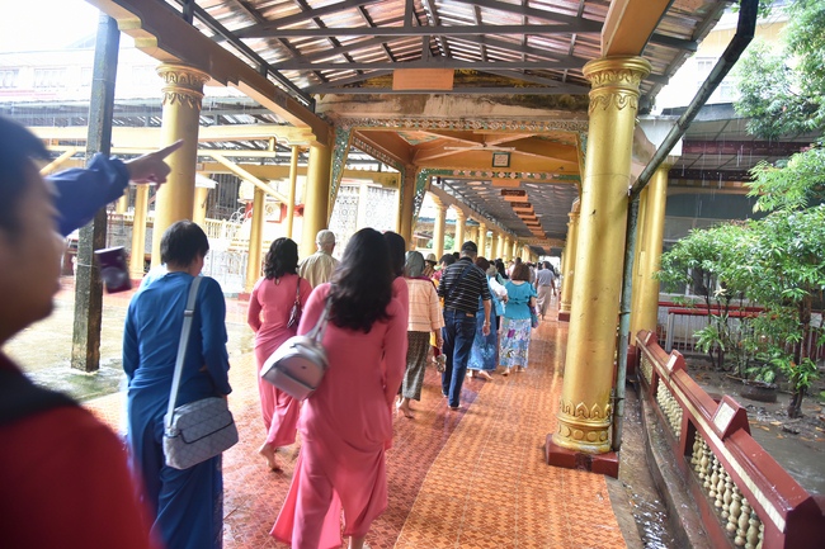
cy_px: 274
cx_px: 412
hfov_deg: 73.8
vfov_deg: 53.1
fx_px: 550
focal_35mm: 24
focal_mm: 24
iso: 1250
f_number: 4
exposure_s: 1/40
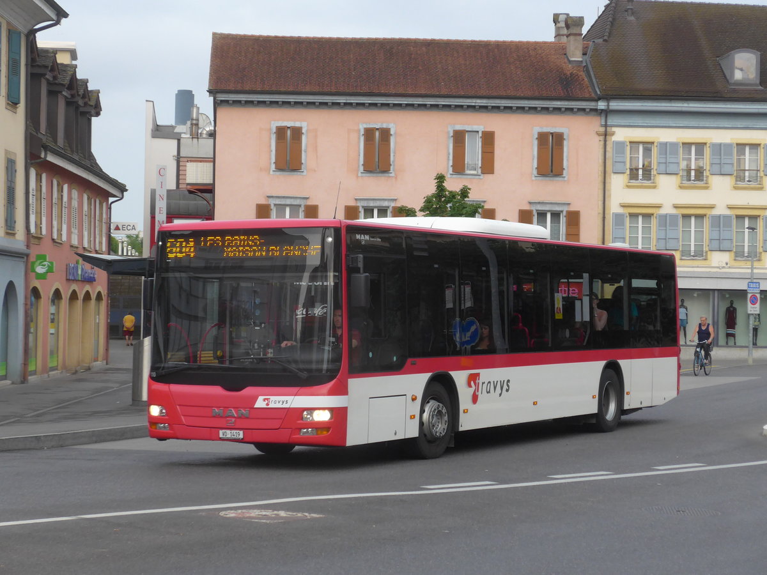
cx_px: 384
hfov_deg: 22.8
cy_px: 288
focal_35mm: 86
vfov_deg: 17.2
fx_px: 1906
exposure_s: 1/320
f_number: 4.5
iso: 320
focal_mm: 17
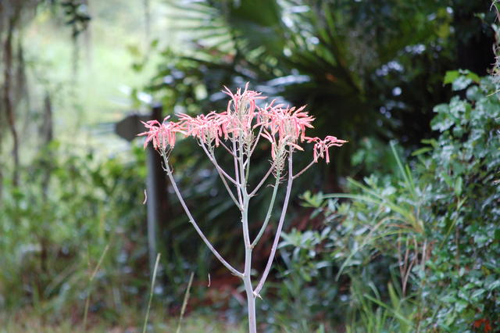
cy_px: 166
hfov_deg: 6.9
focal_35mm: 300
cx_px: 250
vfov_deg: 4.6
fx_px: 4164
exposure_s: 1/100
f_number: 5.6
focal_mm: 200
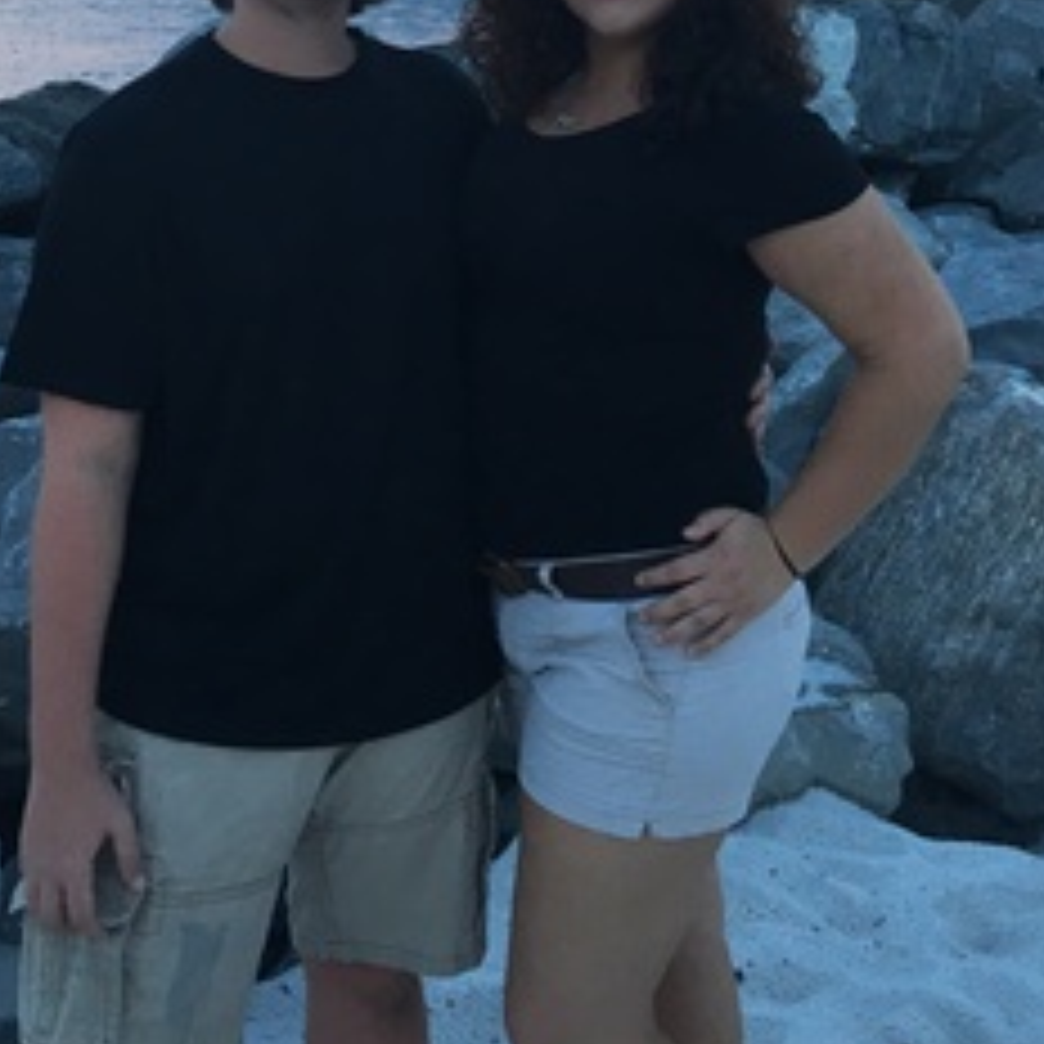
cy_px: 72
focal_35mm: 53
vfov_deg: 30.5
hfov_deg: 32.2
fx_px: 1808
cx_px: 513
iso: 25
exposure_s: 1/40
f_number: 2.2
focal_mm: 4.15
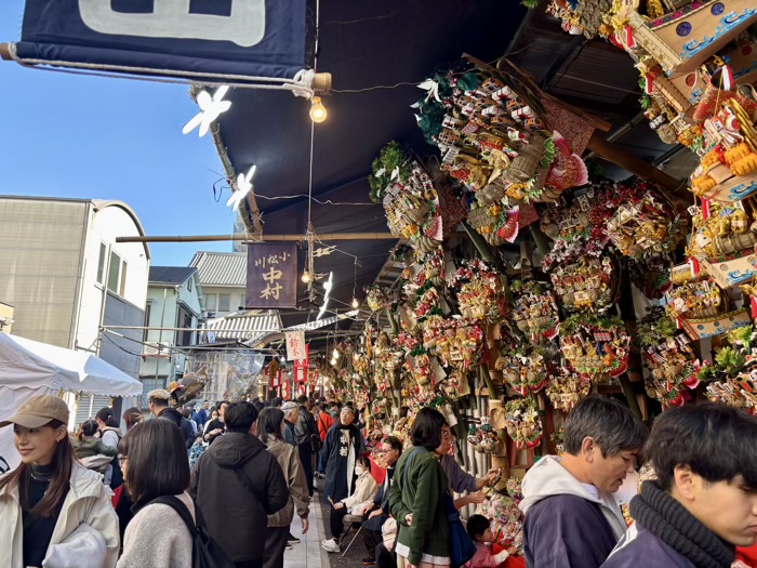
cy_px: 284
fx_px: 569
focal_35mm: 26
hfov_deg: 67.3
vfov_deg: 53.1
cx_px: 378
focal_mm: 5.96
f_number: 1.6
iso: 40
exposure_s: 1/162
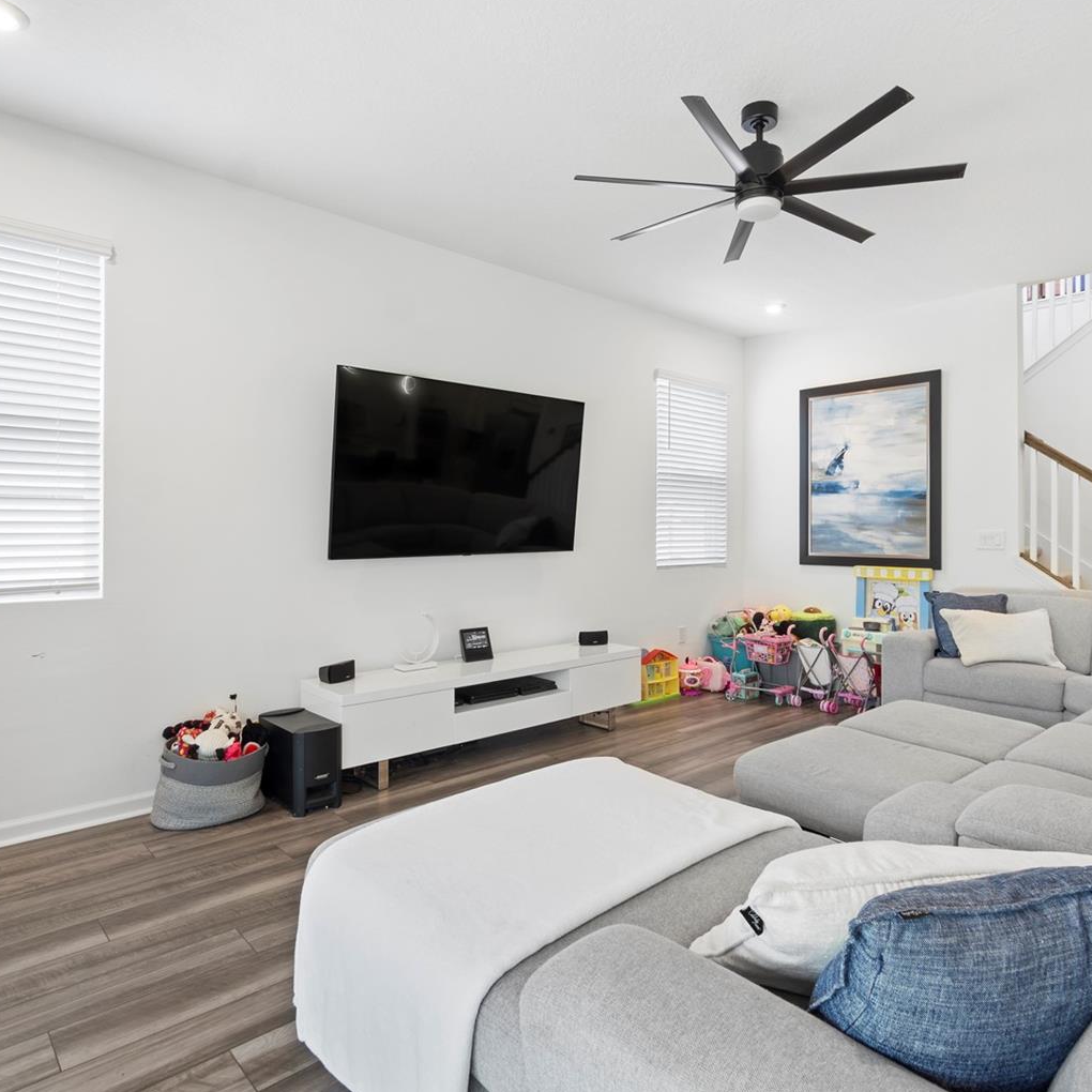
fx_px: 714
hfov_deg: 74.8
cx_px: 570
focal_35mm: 20
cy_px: 537
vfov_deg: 74.8
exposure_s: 1/1.67
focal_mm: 10
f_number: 9
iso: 100
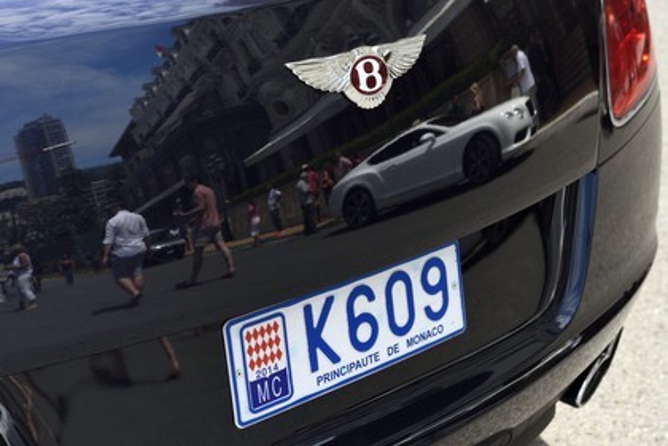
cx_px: 334
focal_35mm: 70
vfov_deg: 19.5
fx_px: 1299
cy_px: 223
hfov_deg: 28.8
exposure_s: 1/100
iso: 200
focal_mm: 70
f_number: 9
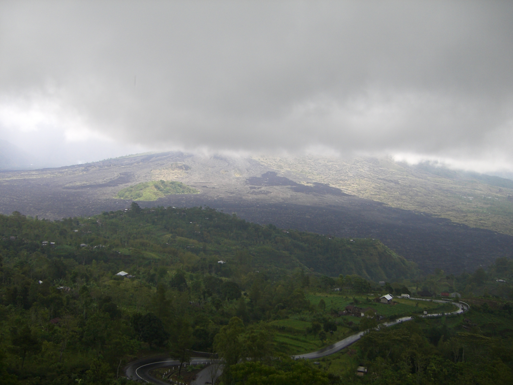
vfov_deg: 37.7
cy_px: 192
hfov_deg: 49.0
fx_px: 563
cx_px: 256
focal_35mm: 38
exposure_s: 1/320
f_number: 2.7
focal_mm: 6.2
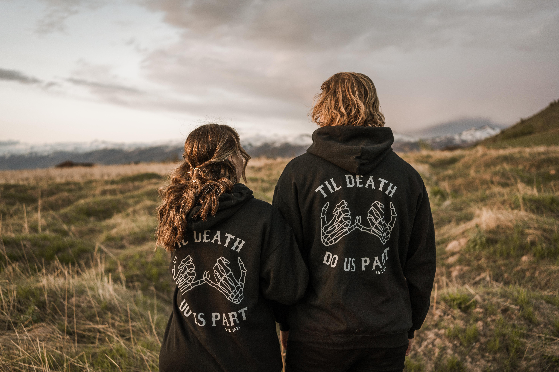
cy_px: 186
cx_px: 280
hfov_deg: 54.4
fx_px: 543
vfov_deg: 37.9
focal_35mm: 35
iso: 400
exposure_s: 1/200
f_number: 2.8
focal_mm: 35
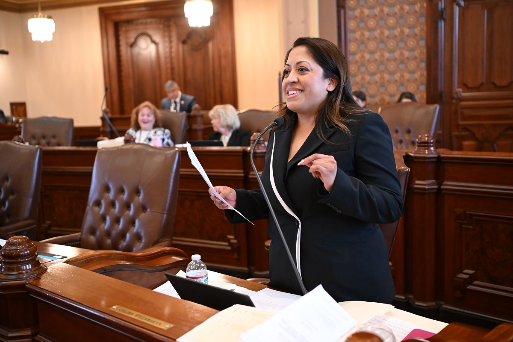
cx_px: 256
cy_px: 171
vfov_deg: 35.1
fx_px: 541
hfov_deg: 50.7
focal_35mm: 38
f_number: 2.8
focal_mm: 38
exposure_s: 1/200
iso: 3200
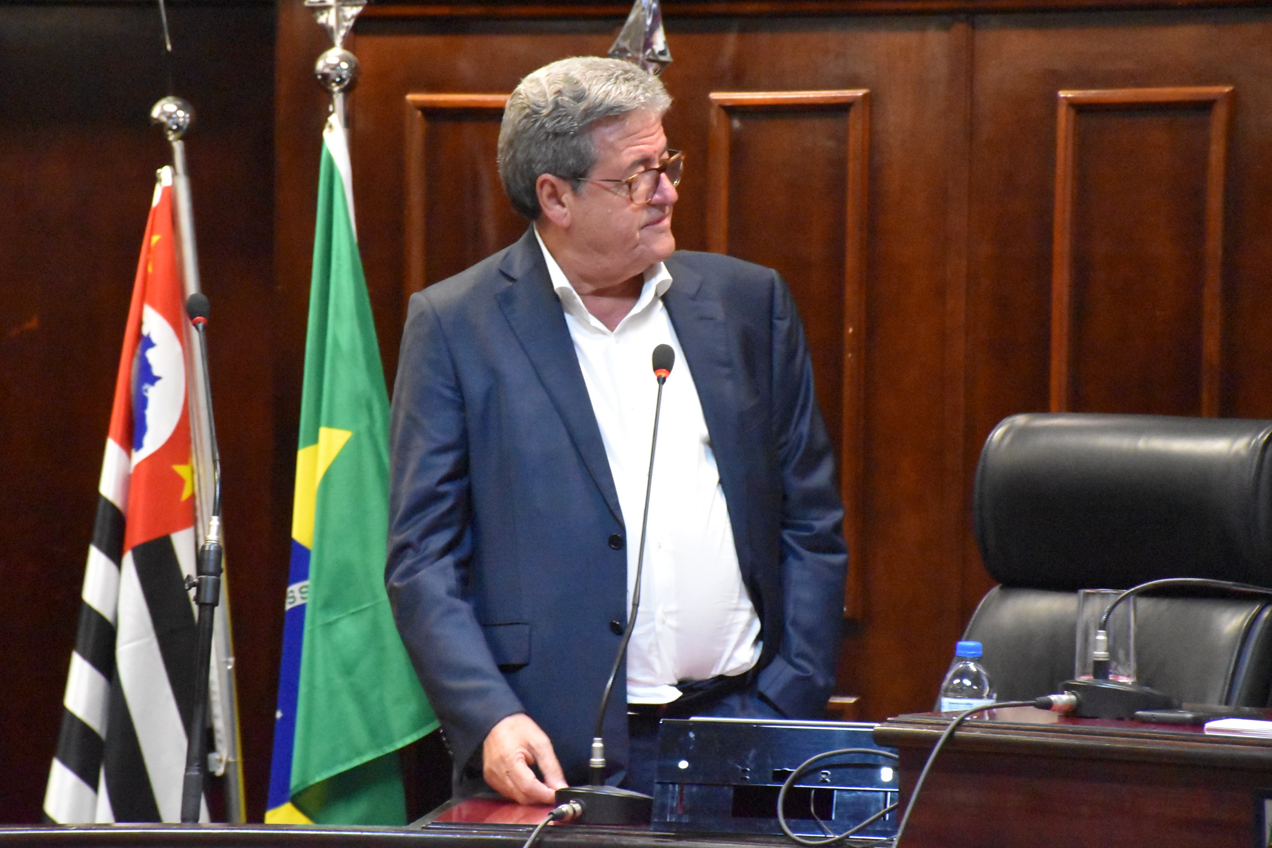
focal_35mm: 188
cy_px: 405
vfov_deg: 7.3
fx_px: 6642
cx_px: 572
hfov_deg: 10.9
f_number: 5.6
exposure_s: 1/125
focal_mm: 112
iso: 12800
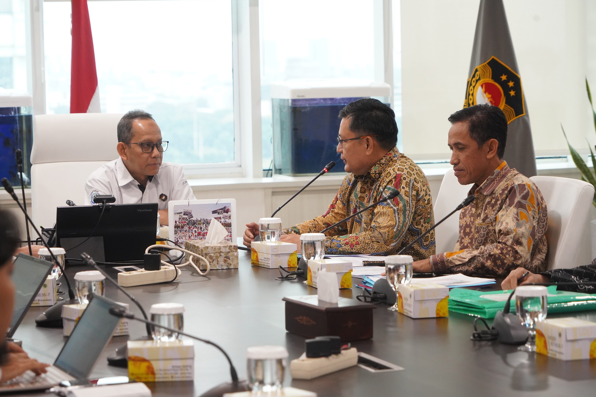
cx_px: 298
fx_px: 1937
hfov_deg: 17.5
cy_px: 198
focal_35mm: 117
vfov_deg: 11.7
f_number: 7.1
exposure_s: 1/125
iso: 5000
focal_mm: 117
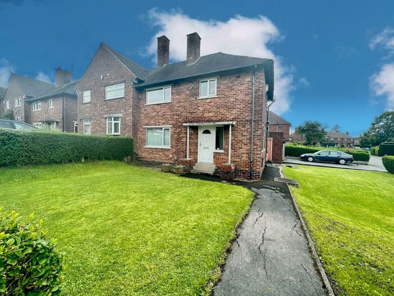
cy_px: 148
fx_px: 159
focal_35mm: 14
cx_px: 197
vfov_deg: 85.7
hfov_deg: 102.1
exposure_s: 1/430
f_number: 2.2
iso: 40
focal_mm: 2.22
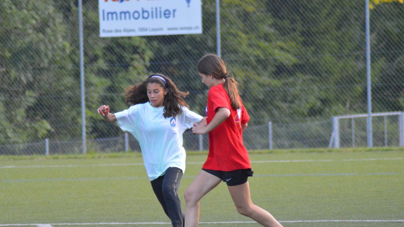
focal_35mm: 334
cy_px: 142
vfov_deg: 3.6
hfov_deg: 6.5
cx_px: 166
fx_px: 3578
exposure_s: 1/640
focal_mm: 180
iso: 3200
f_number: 4.5
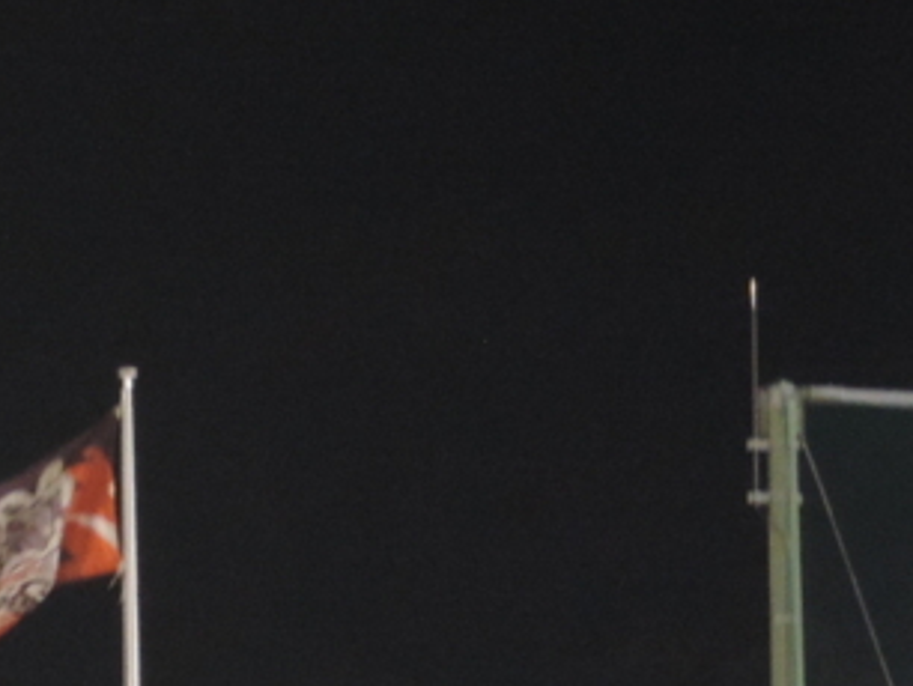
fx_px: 17659
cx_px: -489
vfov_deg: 2.2
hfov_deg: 3.0
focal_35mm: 669
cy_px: 886
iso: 800
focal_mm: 35.6
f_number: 4.6
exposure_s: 1/15
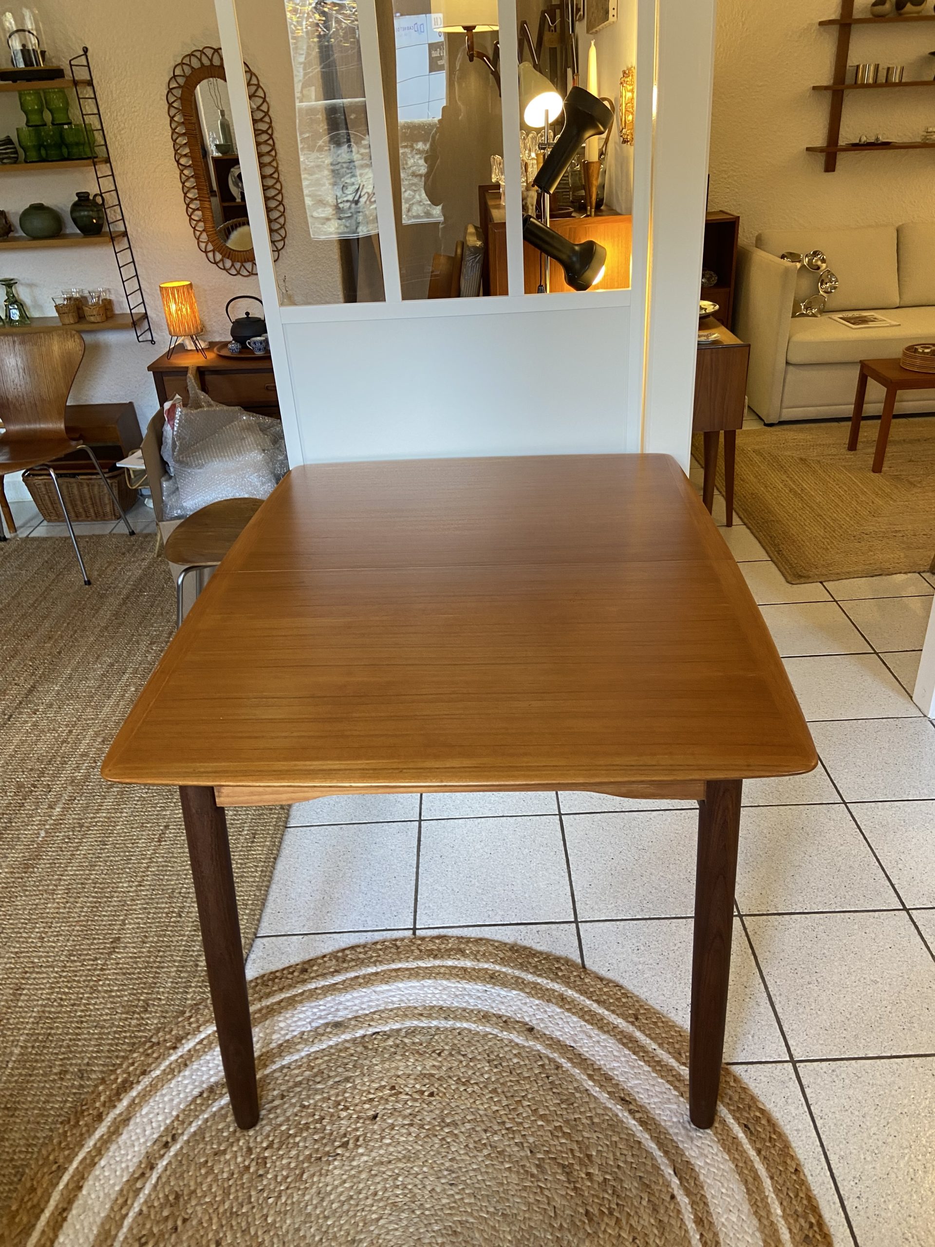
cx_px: 468
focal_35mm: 26
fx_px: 936
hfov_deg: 53.1
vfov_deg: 67.3
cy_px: 624
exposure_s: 1/50
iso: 100
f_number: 1.8
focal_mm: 4.25
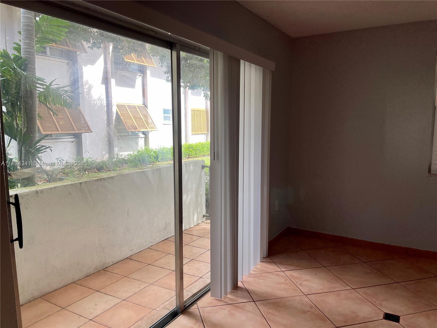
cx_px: 218
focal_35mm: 26
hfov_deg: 67.3
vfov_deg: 53.1
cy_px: 164
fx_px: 328
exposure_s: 1/204
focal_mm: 5.1
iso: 32
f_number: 1.6
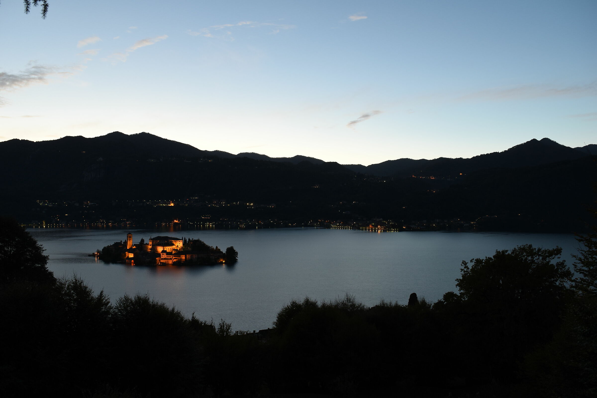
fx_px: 448
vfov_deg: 47.9
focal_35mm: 27
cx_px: 298
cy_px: 199
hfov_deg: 67.4
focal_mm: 18
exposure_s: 1/1.3
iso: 250
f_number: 9
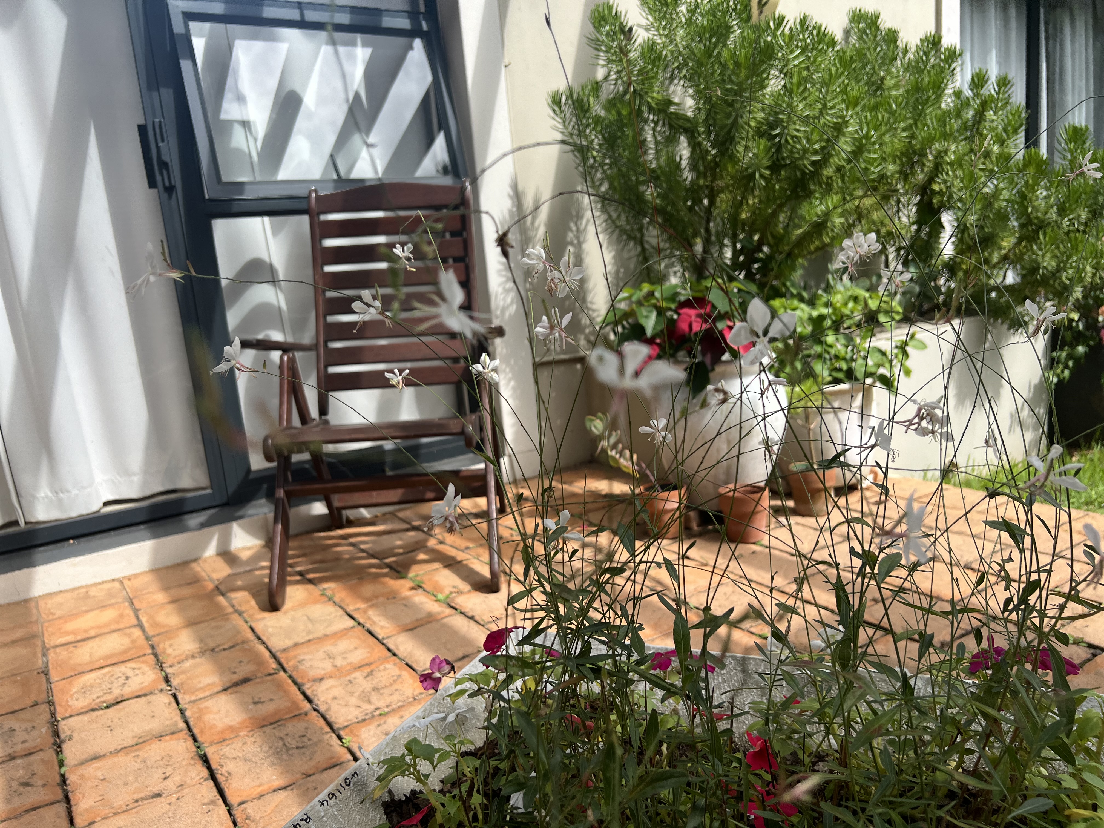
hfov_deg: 67.3
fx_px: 829
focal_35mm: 26
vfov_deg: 53.1
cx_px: 552
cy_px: 414
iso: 50
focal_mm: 5.7
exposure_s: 1/2353
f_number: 1.5
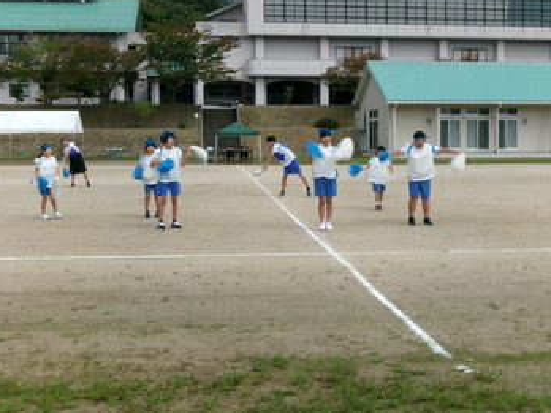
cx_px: 312
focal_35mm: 61
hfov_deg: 31.6
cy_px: 180
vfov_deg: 24.0
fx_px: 971
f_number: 13.1
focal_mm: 9.5
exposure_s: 1/100
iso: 100
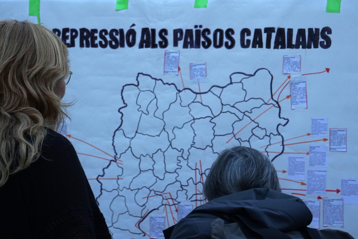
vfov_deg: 25.1
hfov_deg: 36.9
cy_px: 120
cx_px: 179
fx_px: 537
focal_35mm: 54
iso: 1000
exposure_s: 1/60
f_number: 8
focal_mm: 54
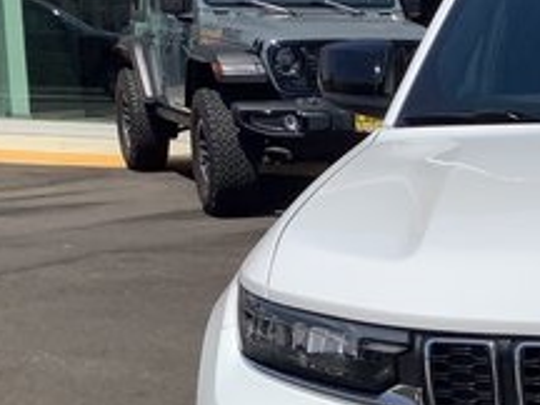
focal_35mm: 92
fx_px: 1435
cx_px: 705
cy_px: 350
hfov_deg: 19.6
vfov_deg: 15.9
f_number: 2.4
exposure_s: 1/3021
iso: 25
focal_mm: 3.3
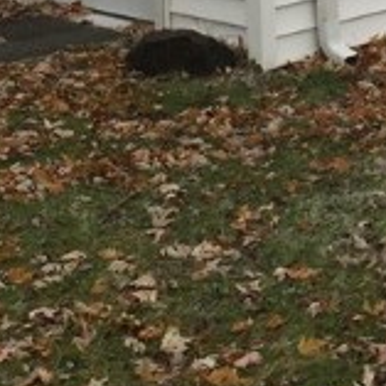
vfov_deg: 13.1
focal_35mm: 125
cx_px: 425
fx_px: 1577
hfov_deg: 13.7
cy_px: -211
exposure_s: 1/344
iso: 32
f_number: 2.2
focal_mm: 4.15
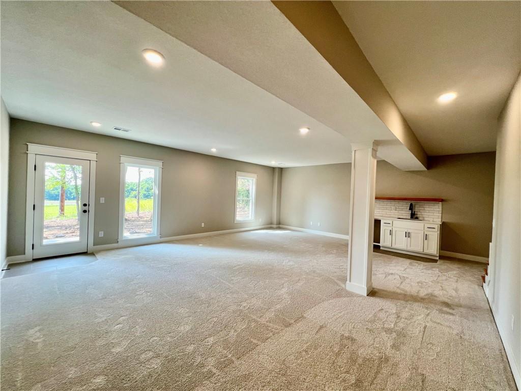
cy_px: 196
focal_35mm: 13
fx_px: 196
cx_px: 260
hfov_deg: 106.2
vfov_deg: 89.9
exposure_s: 1/120
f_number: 1.8
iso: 64
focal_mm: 1.57
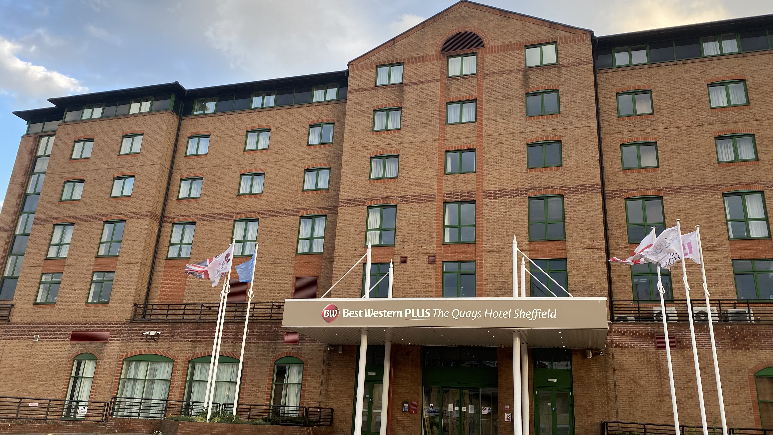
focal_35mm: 29
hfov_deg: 66.1
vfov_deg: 40.2
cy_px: 217
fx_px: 594
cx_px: 391
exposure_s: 1/306
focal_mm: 4.25
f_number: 1.8
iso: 32
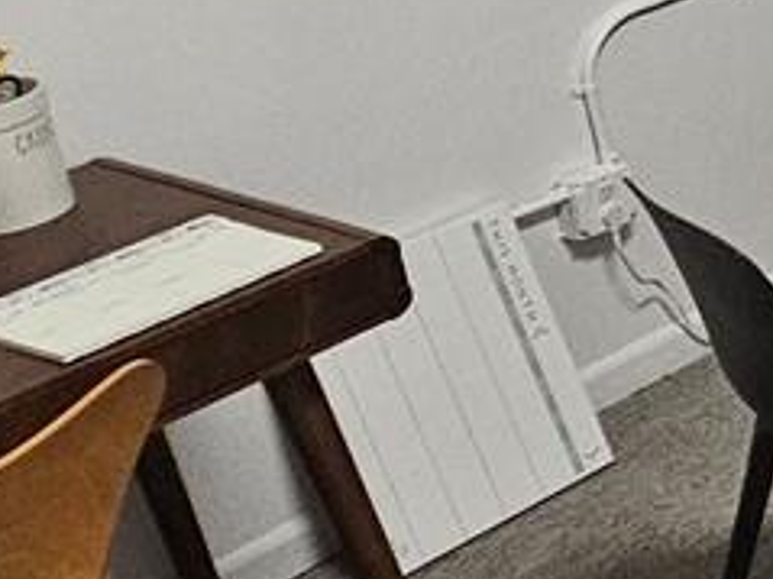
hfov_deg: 13.9
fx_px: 1942
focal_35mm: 87
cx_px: 1947
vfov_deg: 15.9
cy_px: -226
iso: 400
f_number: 2.2
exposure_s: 1/60
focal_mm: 2.2
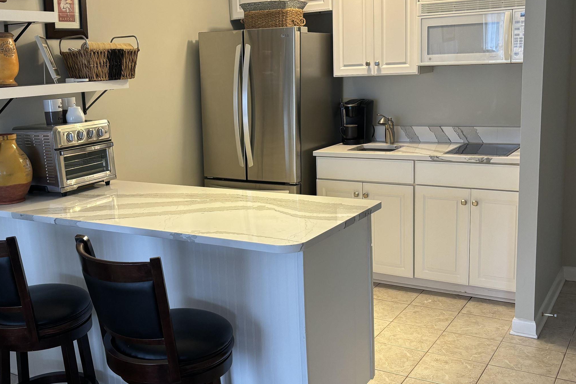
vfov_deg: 32.6
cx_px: 243
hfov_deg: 47.2
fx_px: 656
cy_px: 178
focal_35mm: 41
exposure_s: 1/60
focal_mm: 5.96
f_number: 1.6
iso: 125
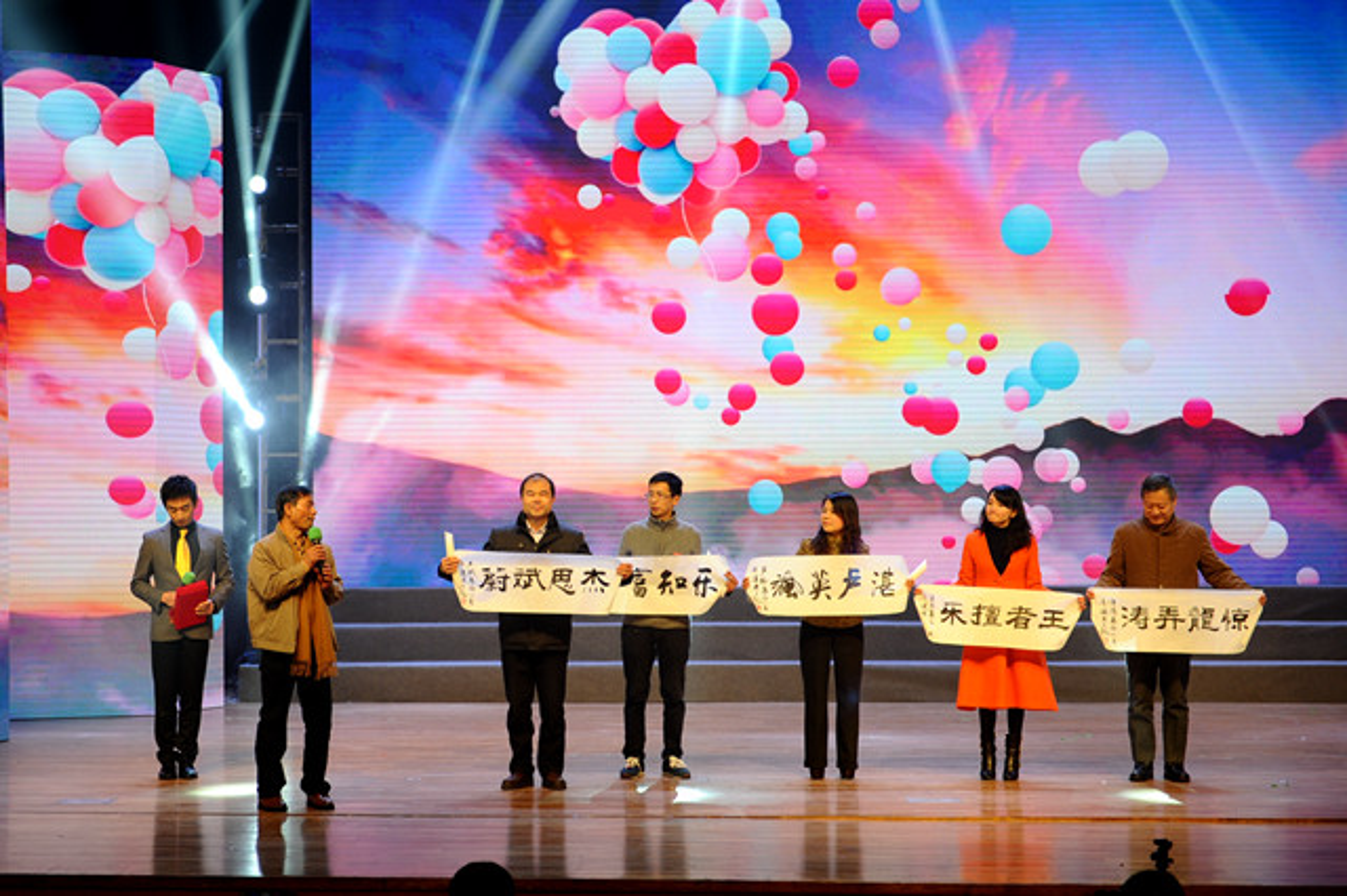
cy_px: 448
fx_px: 2468
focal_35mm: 66
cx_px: 674
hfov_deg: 30.5
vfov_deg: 20.6
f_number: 2.8
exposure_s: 1/250
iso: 400
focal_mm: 66
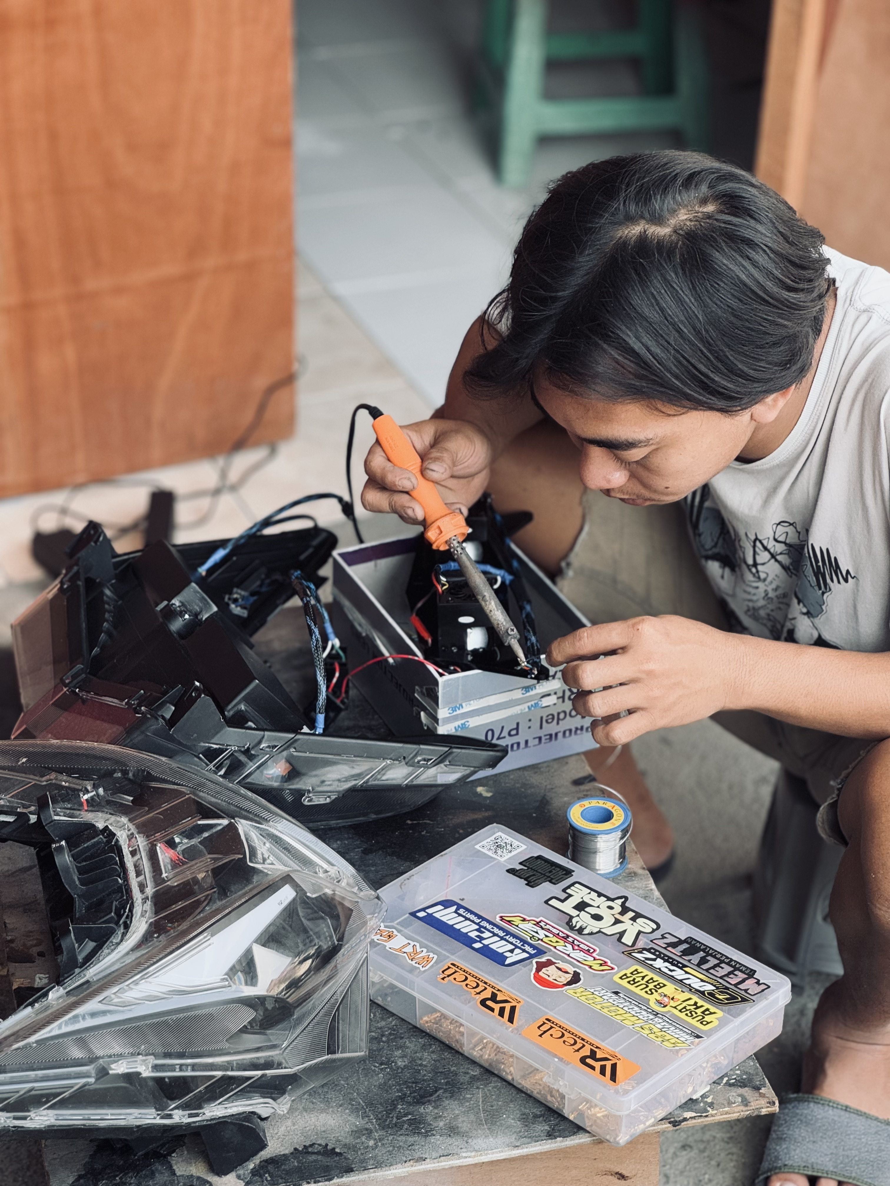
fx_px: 2640
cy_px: 593
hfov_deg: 19.1
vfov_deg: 25.3
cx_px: 445
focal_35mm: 77
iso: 100
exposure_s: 1/99
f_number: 2.8
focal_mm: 9
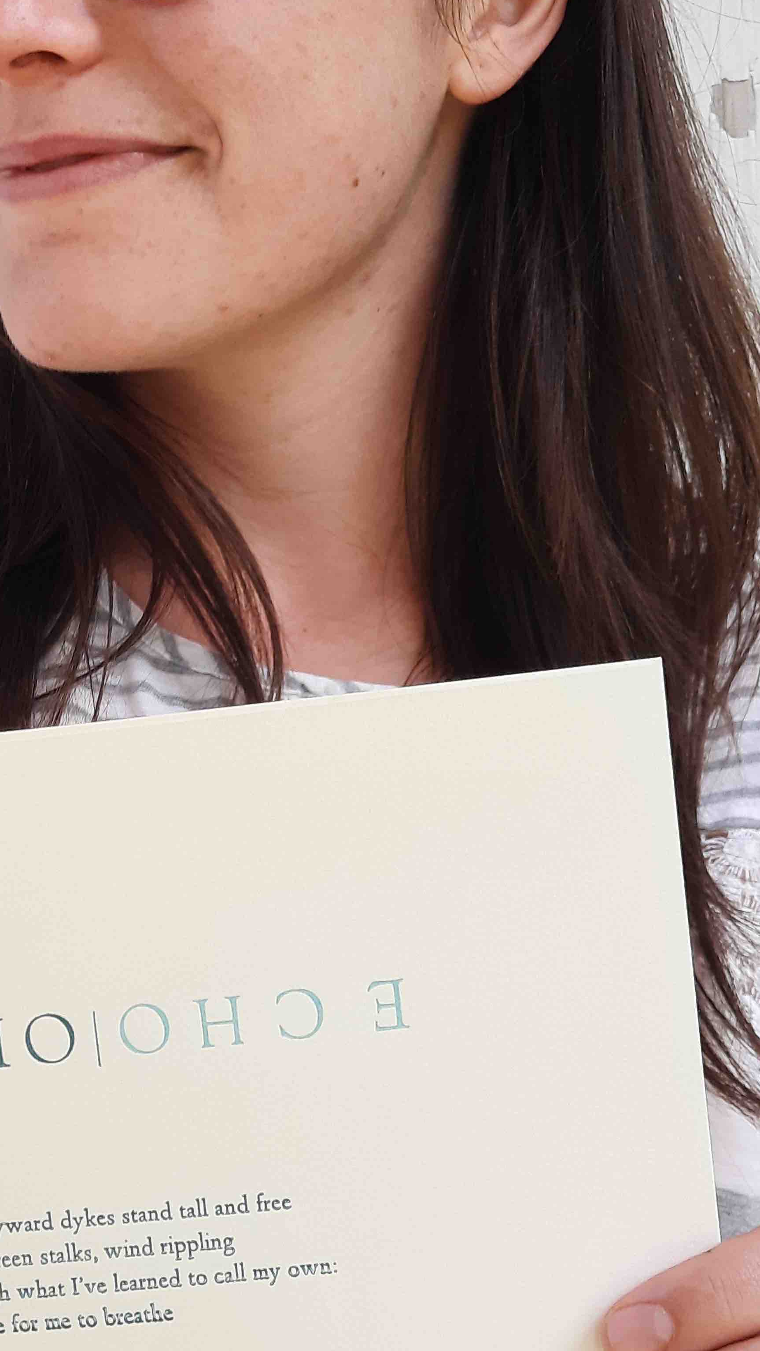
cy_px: 770
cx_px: 113
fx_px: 2544
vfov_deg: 29.7
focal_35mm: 71
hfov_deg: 16.8
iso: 40
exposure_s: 1/120
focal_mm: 4.6
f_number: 2
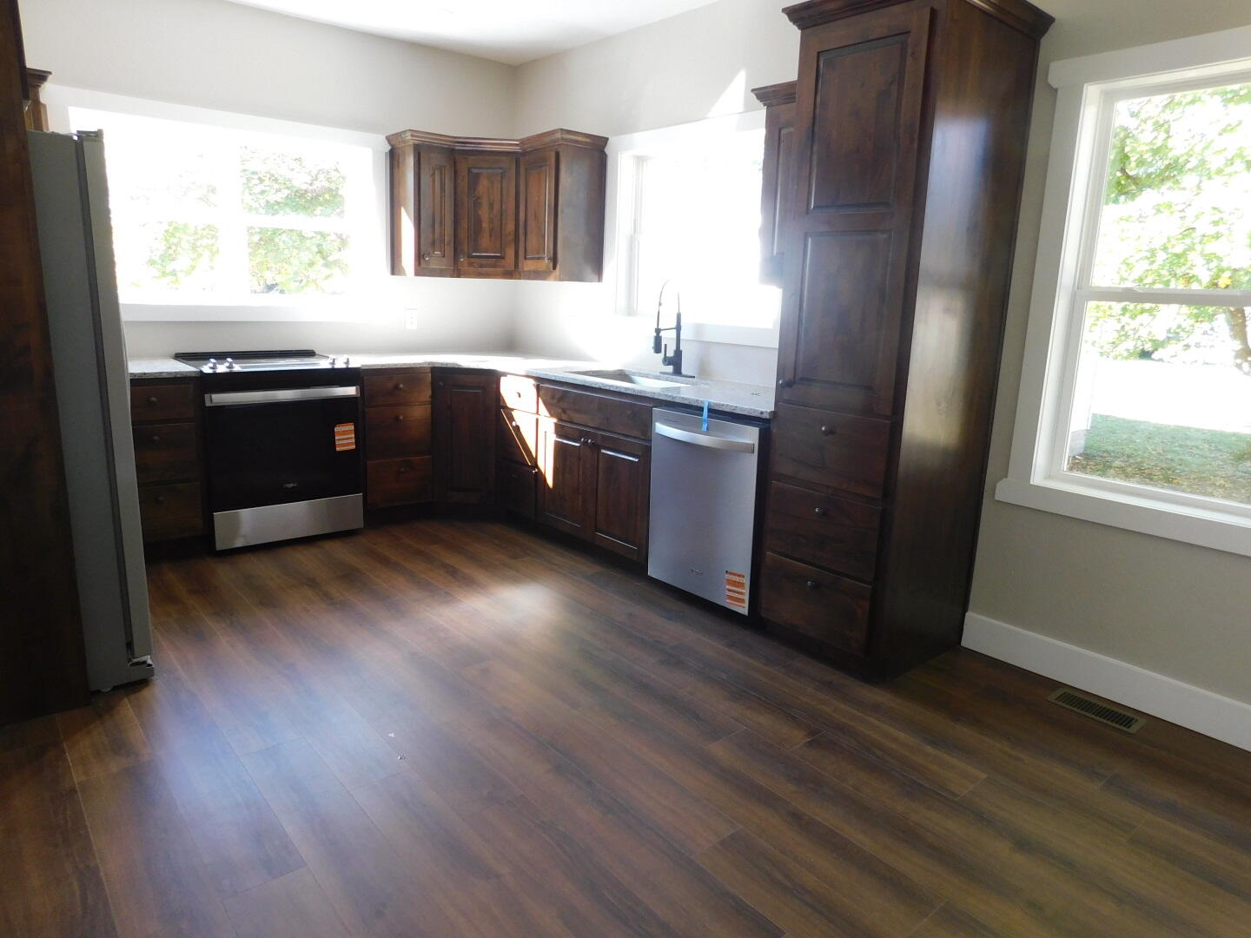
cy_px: 469
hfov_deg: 73.9
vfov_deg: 58.9
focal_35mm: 23
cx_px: 626
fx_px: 831
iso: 140
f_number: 3
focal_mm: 4
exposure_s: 1/30
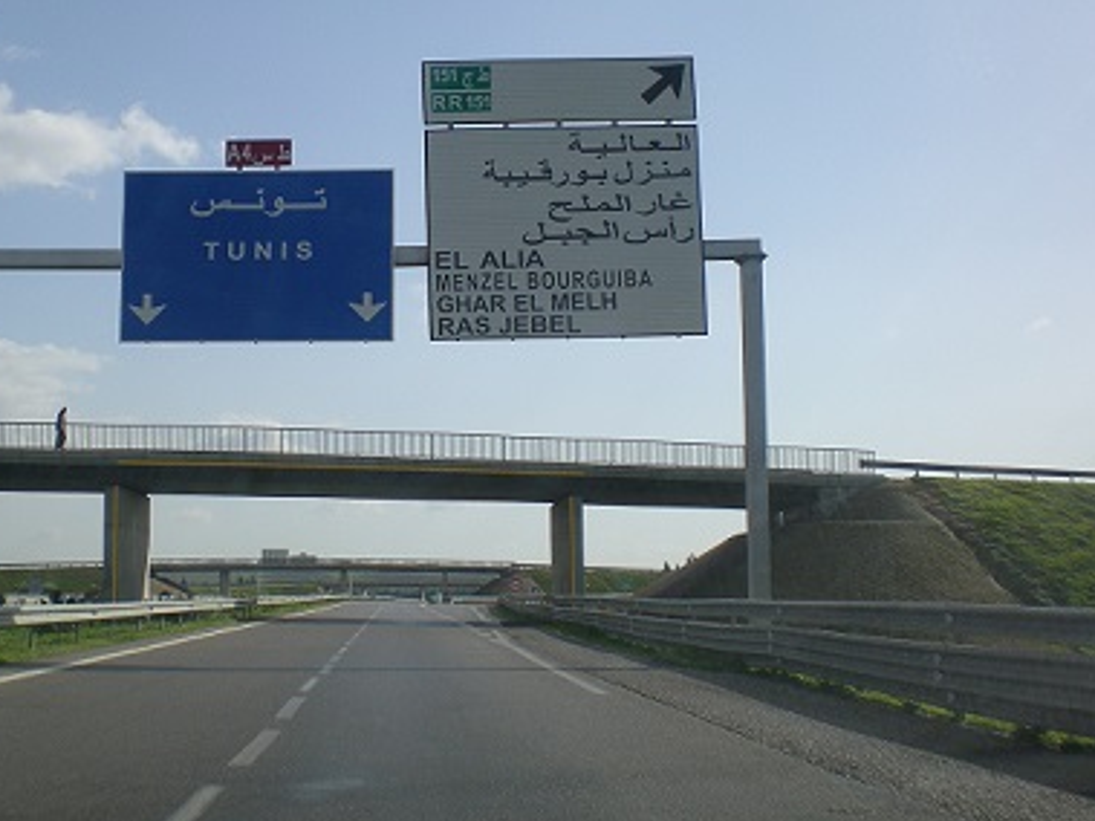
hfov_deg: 35.2
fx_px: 1708
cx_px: 364
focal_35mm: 54
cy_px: 321
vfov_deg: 27.0
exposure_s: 1/477
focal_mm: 6.3
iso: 50
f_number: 4.6
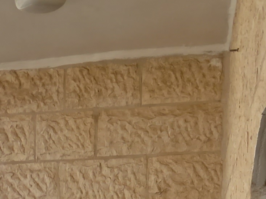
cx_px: -40
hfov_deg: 14.1
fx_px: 1045
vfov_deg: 9.5
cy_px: 501
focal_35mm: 136
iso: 25
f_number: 2
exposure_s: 1/385
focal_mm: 4.6
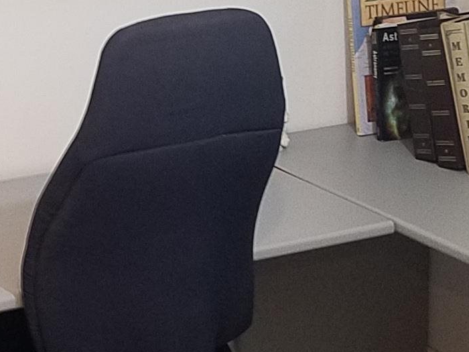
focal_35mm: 107
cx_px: 57
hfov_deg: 18.1
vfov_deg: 13.7
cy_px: 32
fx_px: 1450
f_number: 1.7
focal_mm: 4.2
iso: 160
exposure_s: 1/24
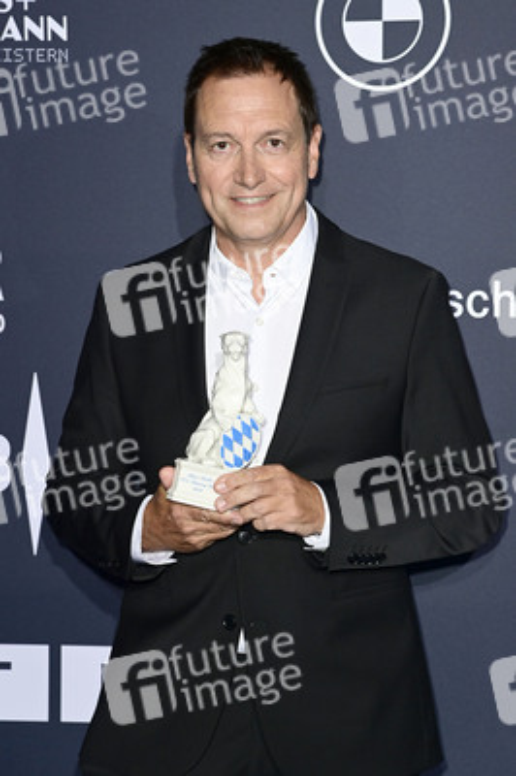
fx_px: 2261
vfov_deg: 19.5
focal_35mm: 105
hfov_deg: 13.0
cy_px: 388
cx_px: 258
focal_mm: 105
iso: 1000
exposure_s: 1/250
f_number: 5.6
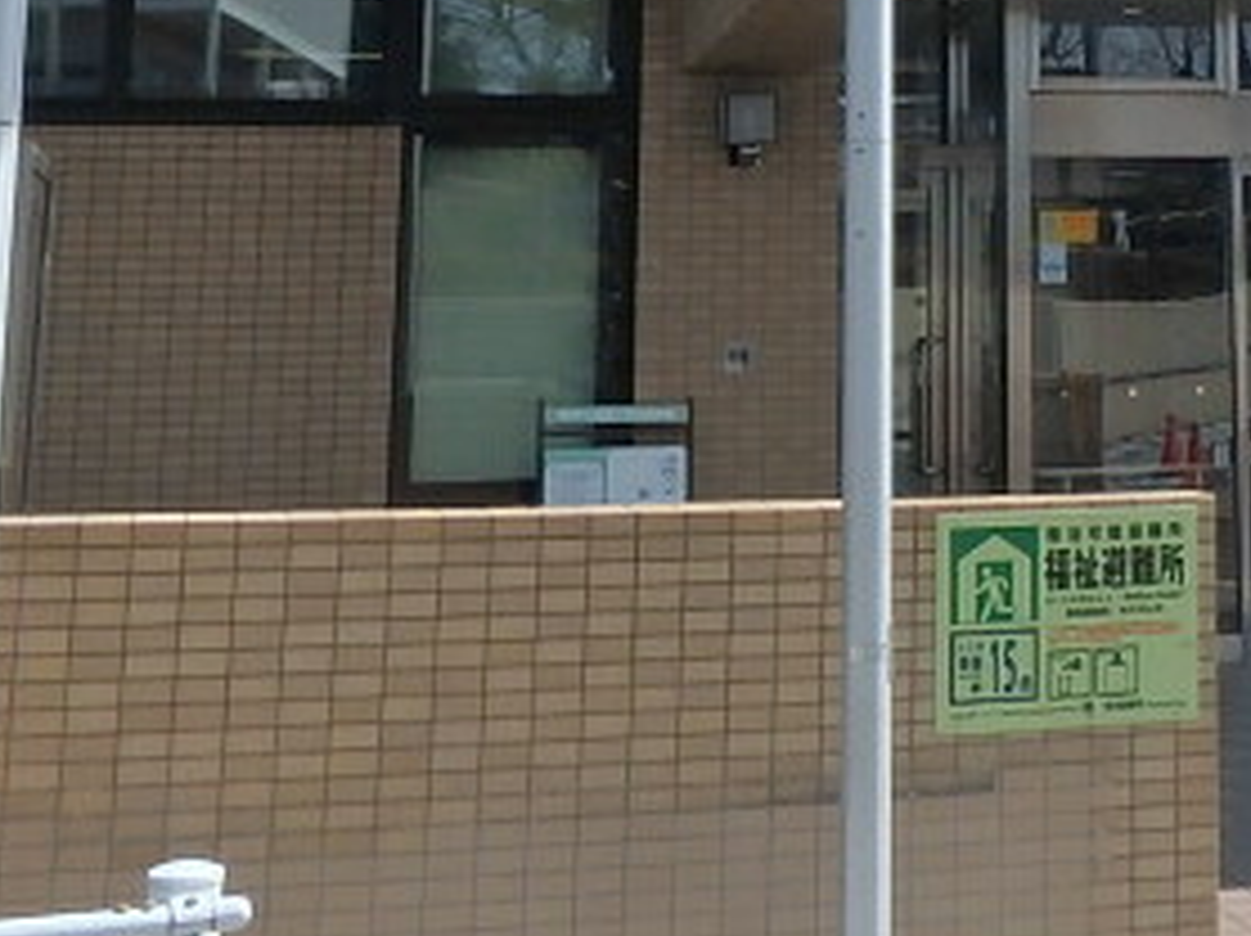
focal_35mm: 72
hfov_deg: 26.2
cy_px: -266
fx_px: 2600
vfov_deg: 19.0
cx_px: 1107
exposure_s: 1/640
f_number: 6
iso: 125
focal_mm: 3.7
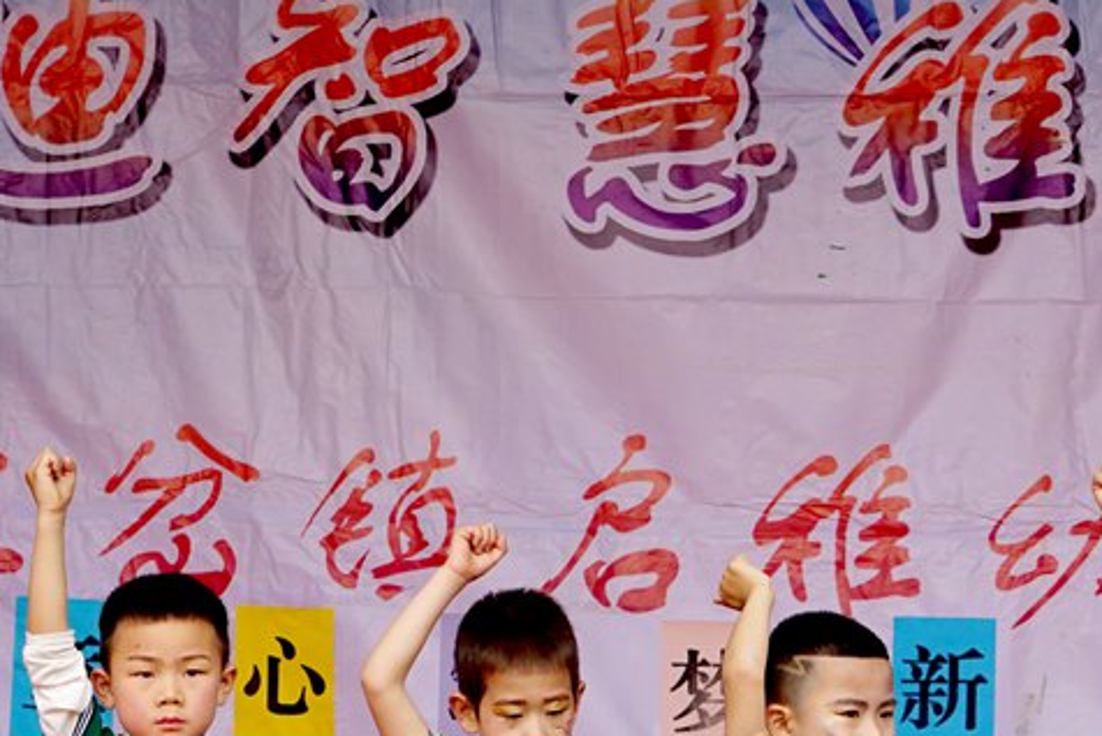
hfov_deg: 10.1
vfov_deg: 6.7
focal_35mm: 204
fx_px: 6248
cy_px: 643
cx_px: 870
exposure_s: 1/500
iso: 500
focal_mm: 81
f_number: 6.7
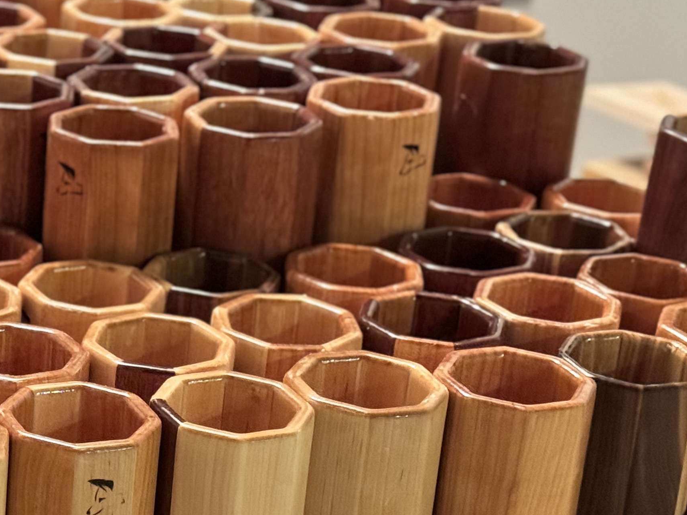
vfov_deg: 13.1
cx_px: -28
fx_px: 2243
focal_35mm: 113
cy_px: 333
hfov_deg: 17.0
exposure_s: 1/20
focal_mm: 6.86
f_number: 1.78
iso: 640
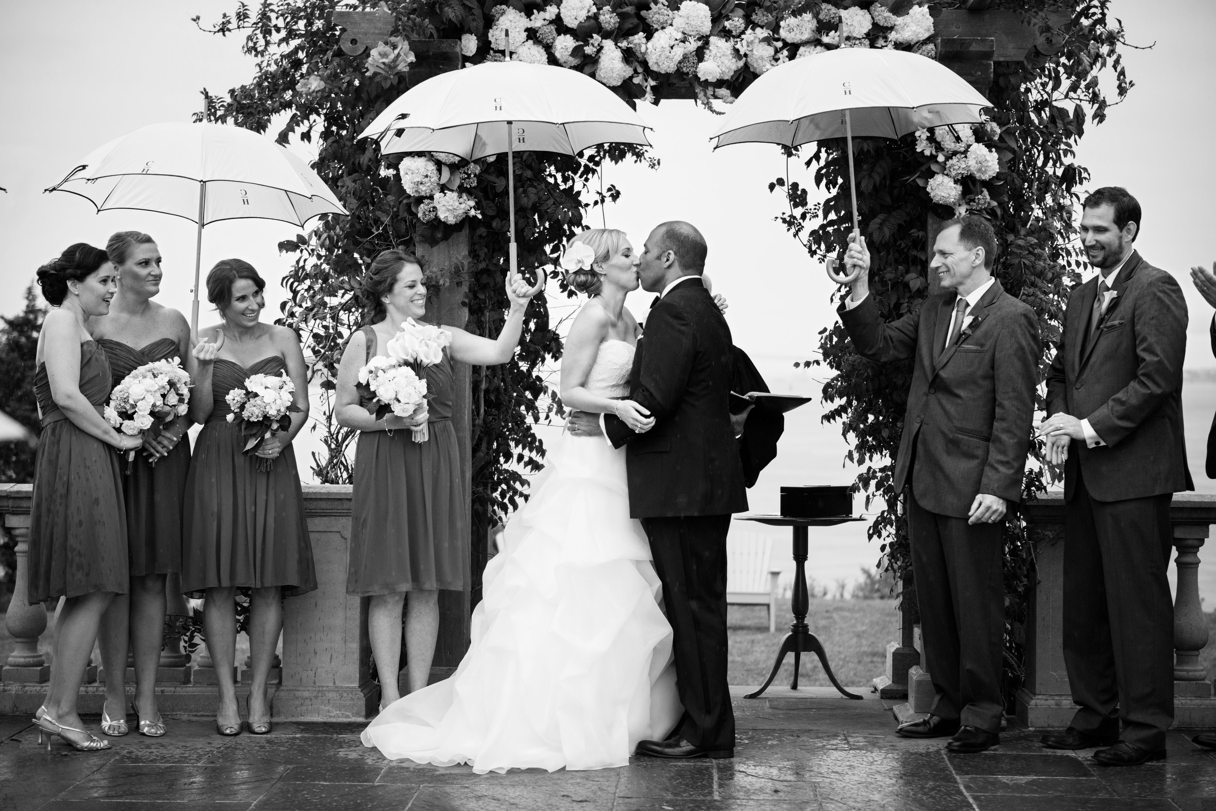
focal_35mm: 70
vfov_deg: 19.5
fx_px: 2365
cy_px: 406
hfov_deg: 28.8
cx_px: 608
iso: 1000
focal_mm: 70
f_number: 2.8
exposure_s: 1/500
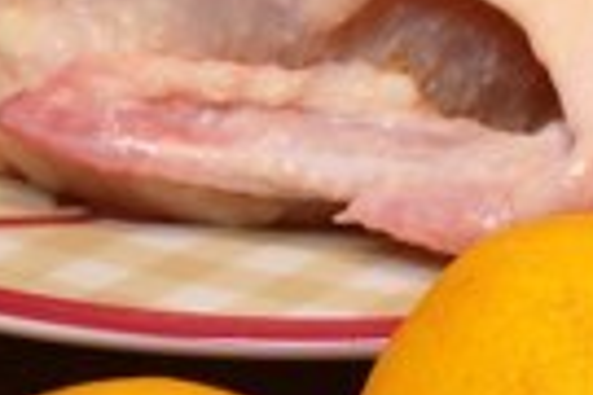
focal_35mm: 516
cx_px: 1076
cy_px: 316
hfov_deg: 4.0
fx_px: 8499
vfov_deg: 2.7
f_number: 5.3
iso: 400
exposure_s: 1/50
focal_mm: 58
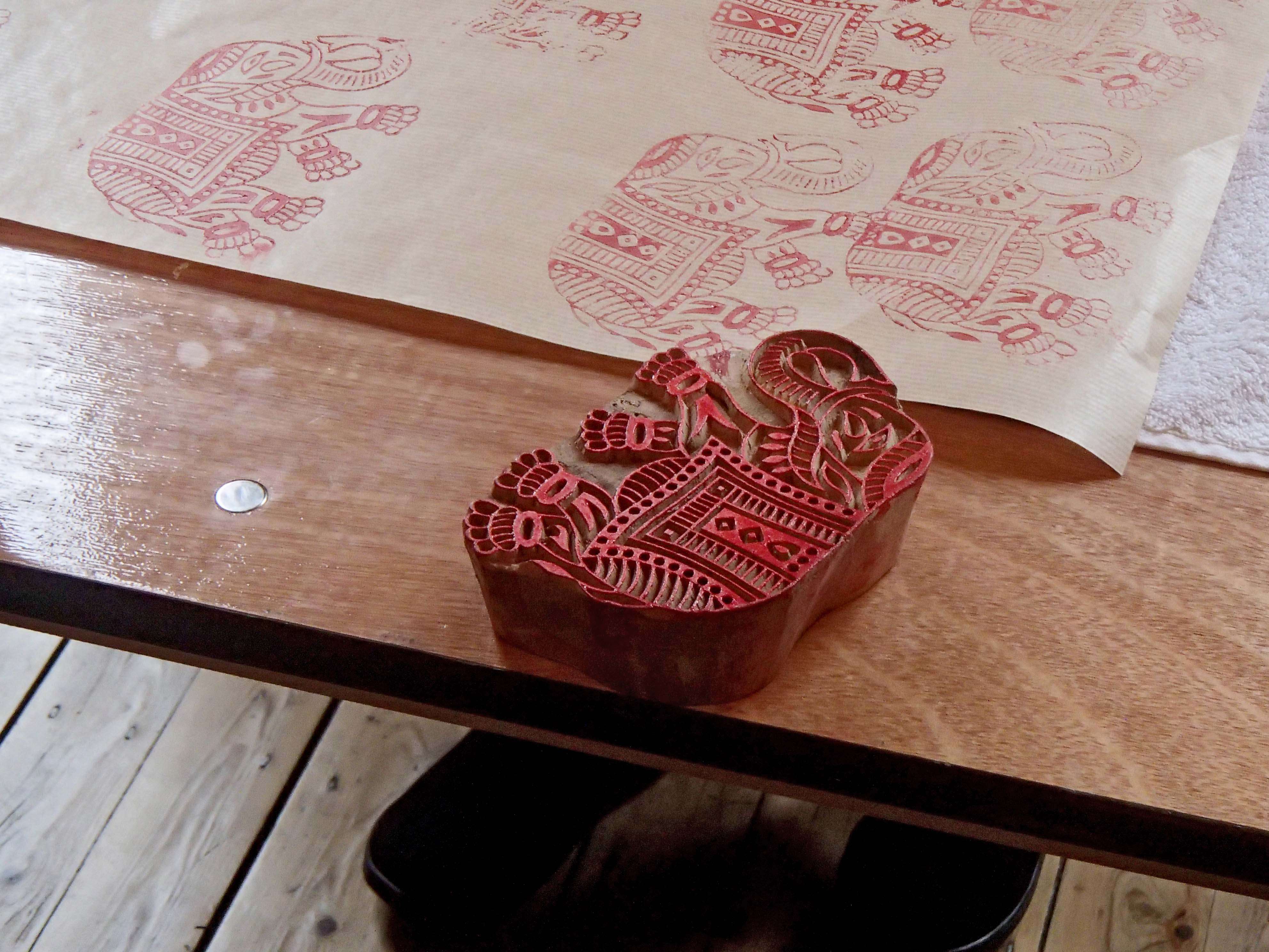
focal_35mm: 73
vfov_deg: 20.2
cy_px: 476
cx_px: 634
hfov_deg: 26.7
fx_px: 2676
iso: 800
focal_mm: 13.09
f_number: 5.7
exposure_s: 1/40
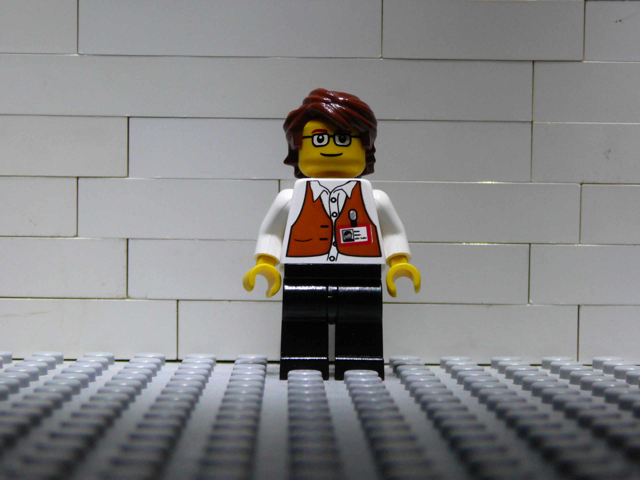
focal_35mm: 82
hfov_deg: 23.8
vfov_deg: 18.0
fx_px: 1516
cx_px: 320
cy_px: 240
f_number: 3.8
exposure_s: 1/30
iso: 200
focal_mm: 12.2
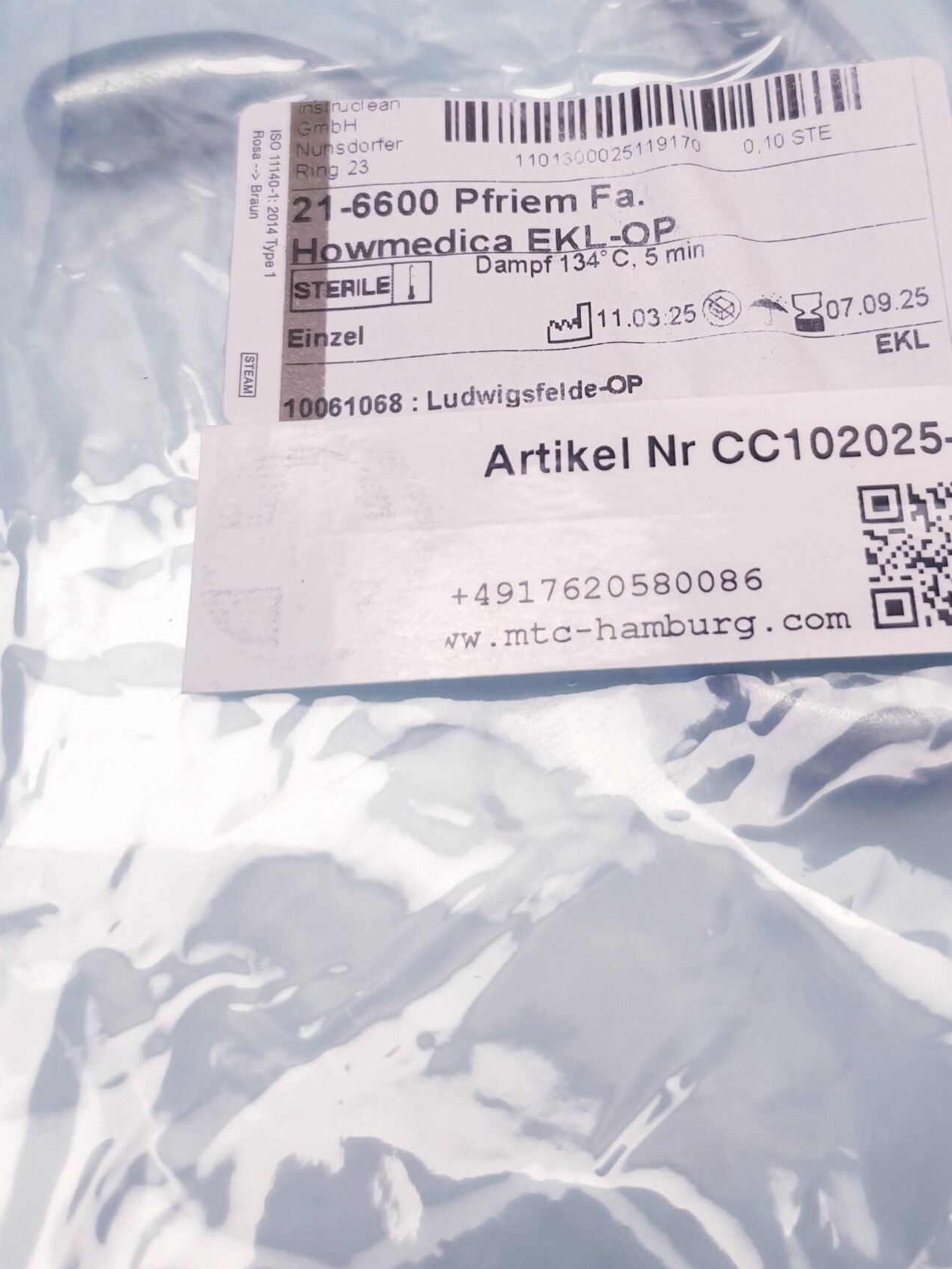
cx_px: 609
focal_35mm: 39
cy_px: 330
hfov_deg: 36.5
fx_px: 1430
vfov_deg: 46.3
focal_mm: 4.3
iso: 50
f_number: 1.5
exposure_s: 1/184
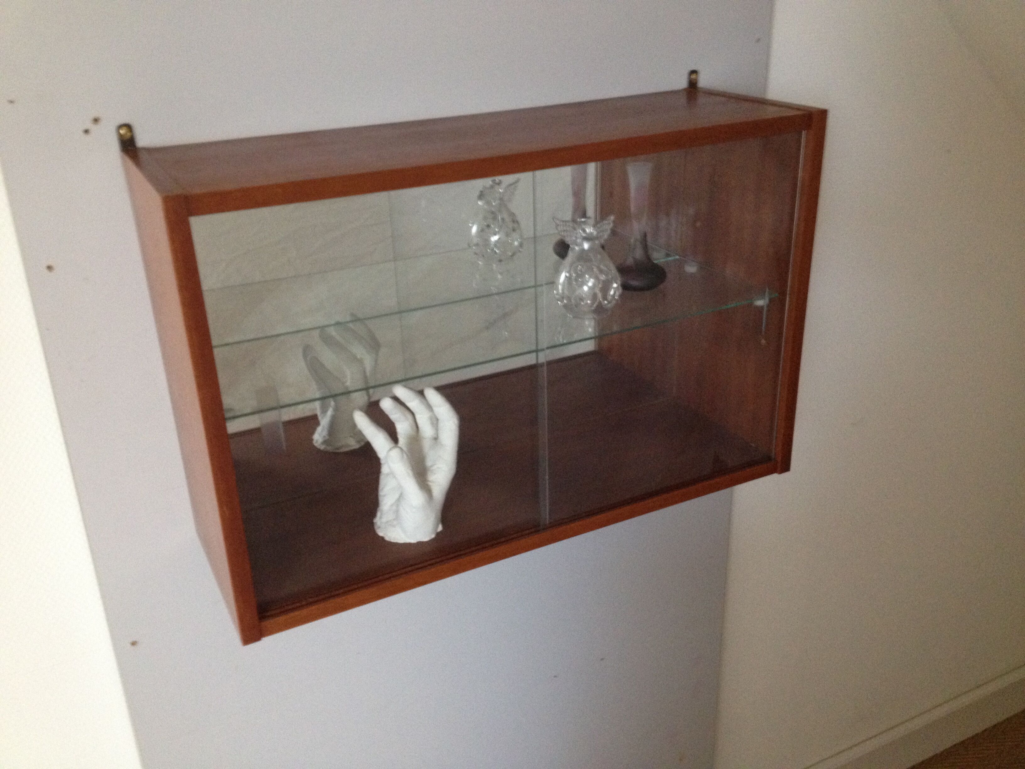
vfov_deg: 40.7
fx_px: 1036
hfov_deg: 52.6
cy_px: 384
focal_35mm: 35
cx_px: 512
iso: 320
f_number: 2.4
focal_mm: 4.28
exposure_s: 1/20
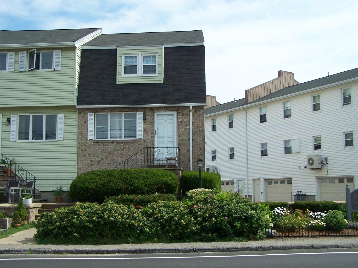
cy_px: 134
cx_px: 179
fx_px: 414
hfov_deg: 46.8
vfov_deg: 36.0
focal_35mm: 40
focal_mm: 6.7
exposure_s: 1/1000
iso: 80
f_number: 4
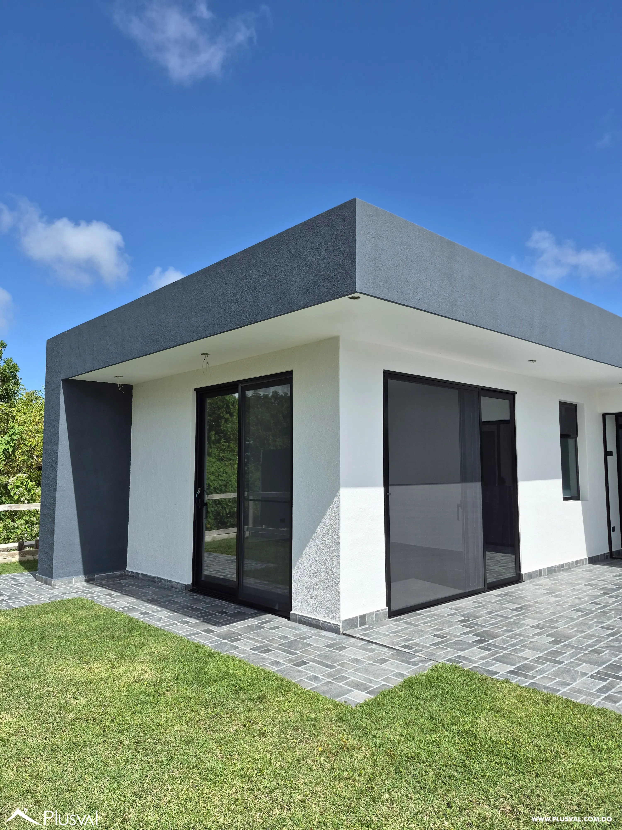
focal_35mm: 23
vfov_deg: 73.9
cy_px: 415
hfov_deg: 58.9
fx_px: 551
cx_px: 311
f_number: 1.8
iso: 80
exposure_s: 1/10000
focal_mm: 5.4
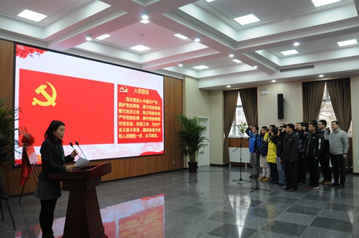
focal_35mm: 27
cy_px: 119
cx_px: 180
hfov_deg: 67.4
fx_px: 269
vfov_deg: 47.8
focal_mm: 18
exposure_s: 1/30
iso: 800
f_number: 9
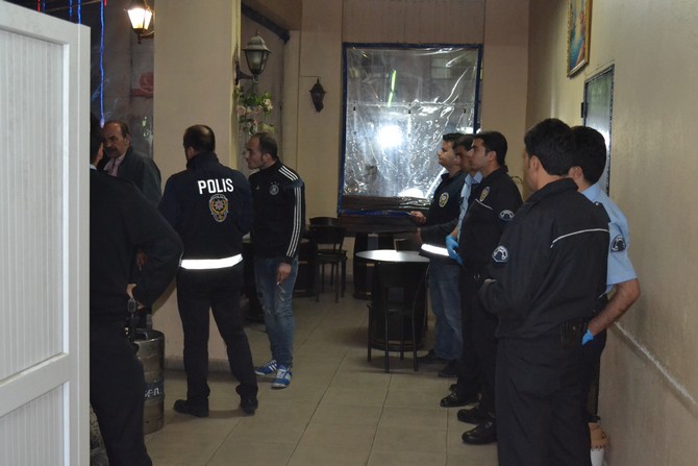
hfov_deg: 43.6
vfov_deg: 29.9
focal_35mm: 45
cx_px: 349
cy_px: 233
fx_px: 873
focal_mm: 30
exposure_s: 1/60
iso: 3200
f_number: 4.5
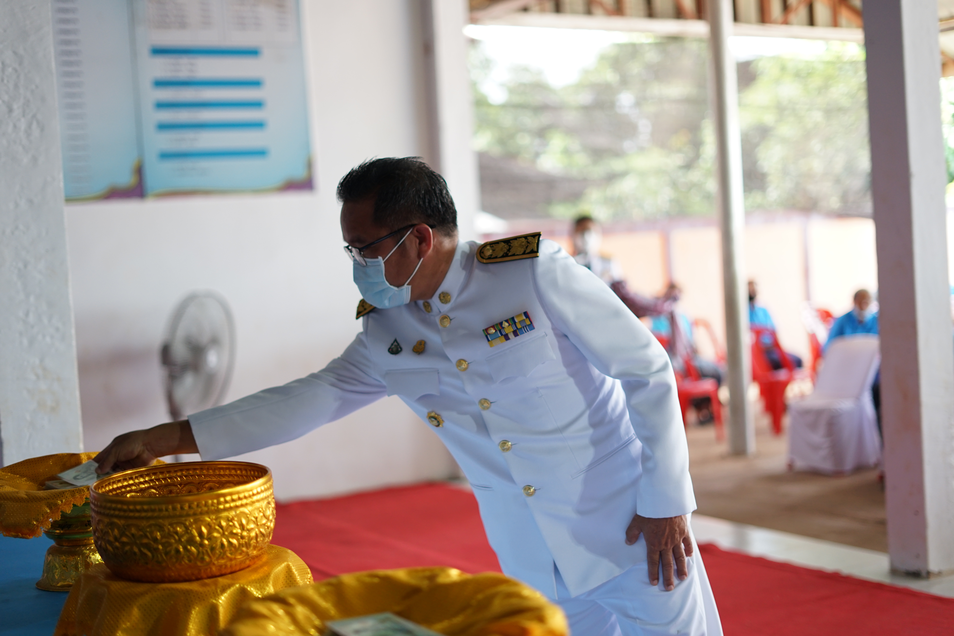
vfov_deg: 27.0
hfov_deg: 39.6
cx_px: 477
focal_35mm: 50
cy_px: 318
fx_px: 1325
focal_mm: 50
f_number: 1.8
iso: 400
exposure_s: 1/200
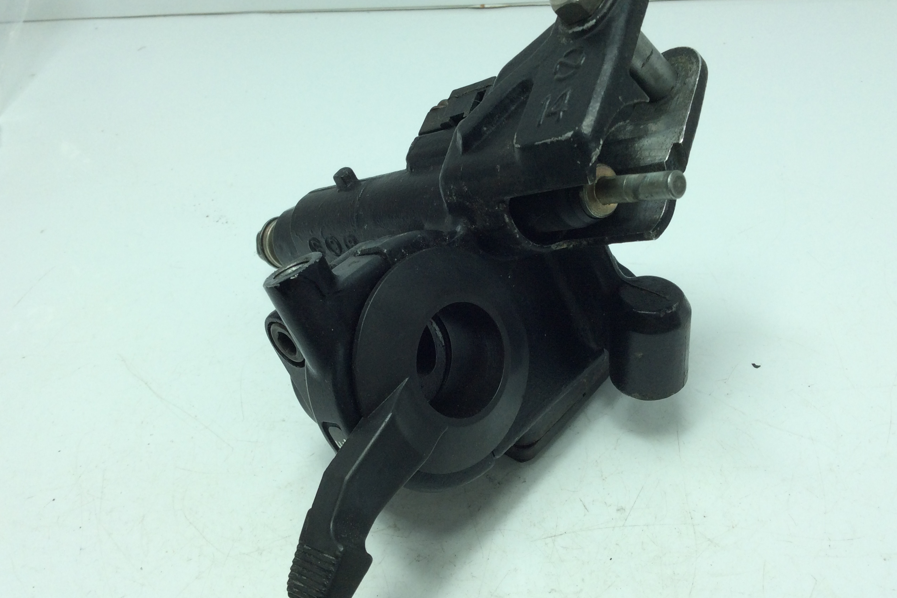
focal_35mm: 34
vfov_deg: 38.9
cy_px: 285
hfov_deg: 55.8
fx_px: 847
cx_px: 451
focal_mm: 3.3
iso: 32
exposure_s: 1/384
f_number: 2.4
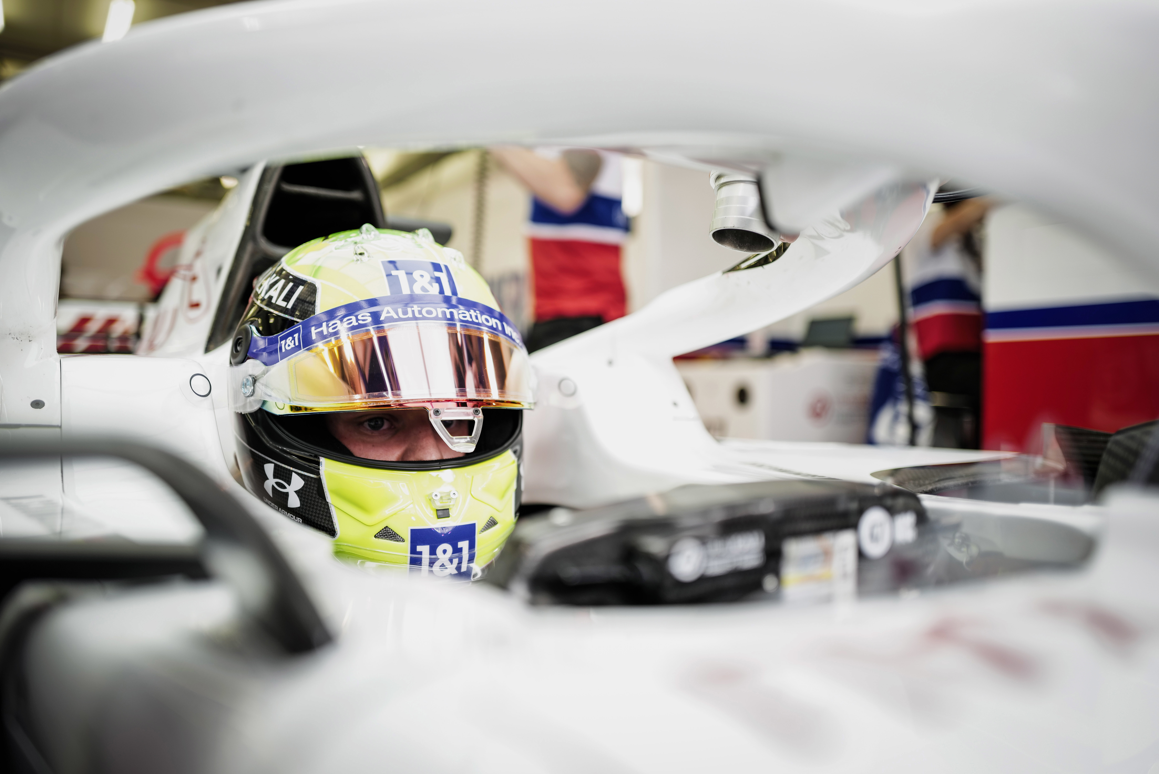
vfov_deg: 46.4
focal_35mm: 28
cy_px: 387
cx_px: 580
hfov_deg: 65.5
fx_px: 902
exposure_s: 1/250
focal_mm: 28
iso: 100
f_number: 1.7
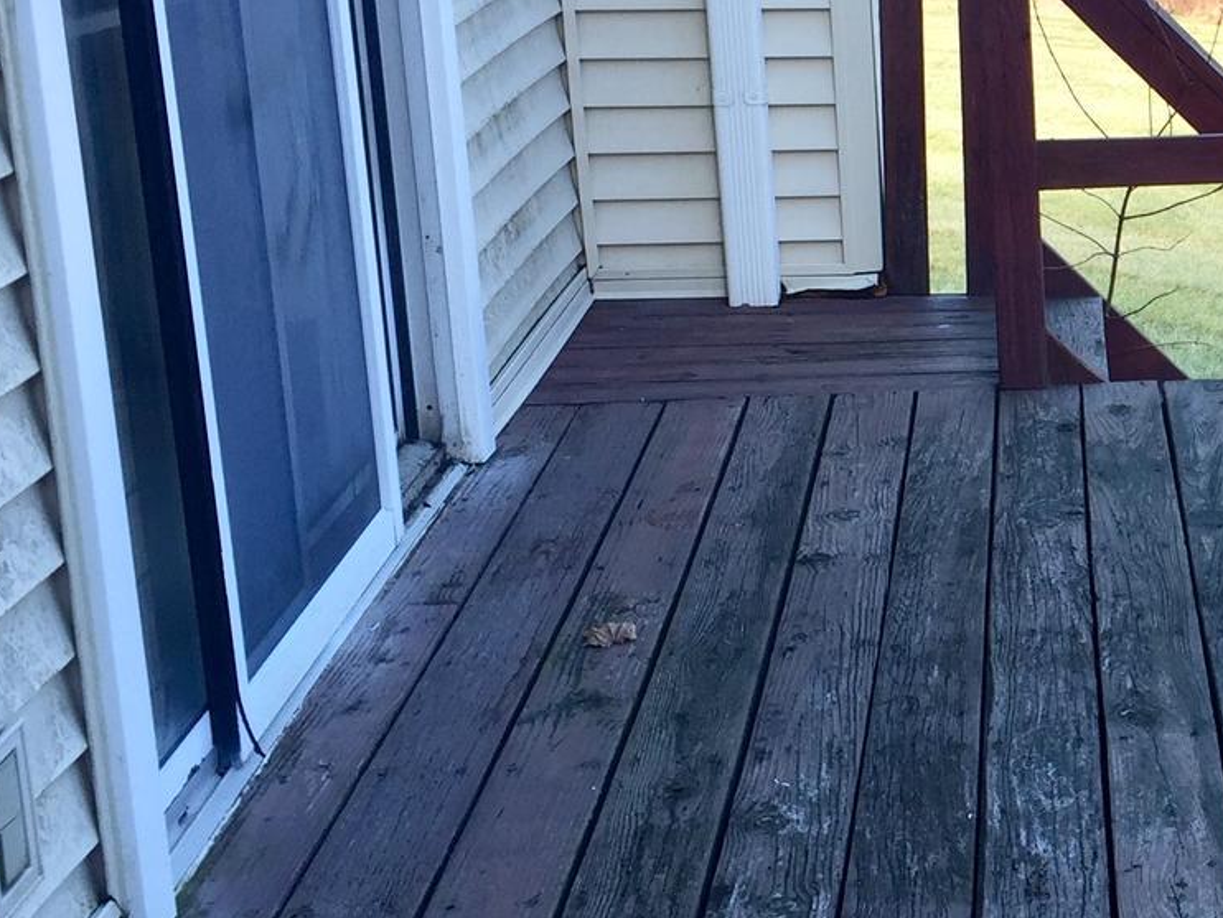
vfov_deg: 18.4
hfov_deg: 22.8
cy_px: 420
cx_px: 1401
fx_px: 2827
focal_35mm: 80
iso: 32
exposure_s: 1/120
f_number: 2.2
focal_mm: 4.15
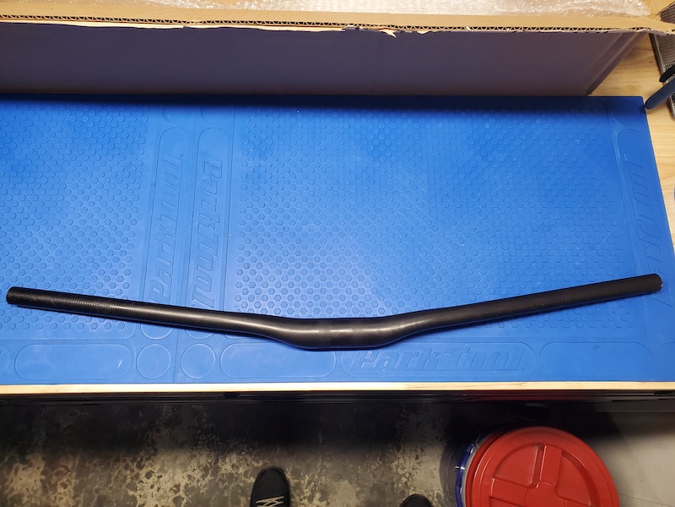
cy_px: 254
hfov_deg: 67.3
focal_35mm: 26
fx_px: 507
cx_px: 338
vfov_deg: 53.1
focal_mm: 4.3
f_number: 2.4
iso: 320
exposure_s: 1/120
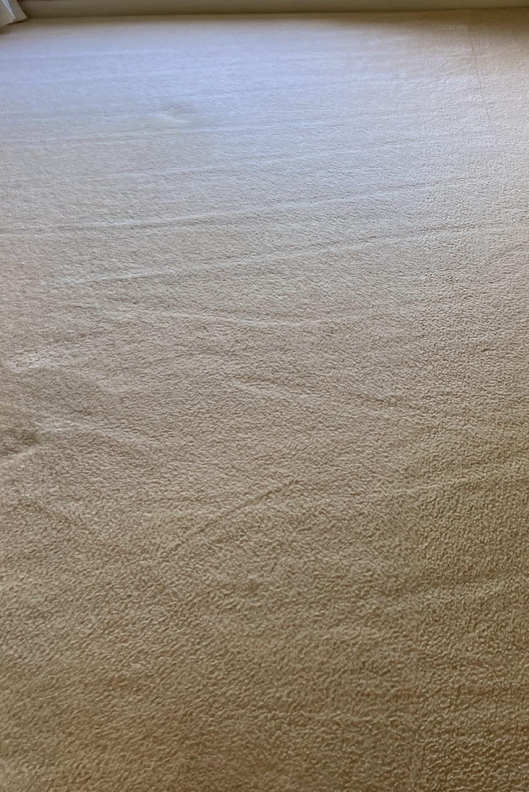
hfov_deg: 26.0
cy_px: 237
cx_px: 492
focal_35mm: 50
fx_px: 1102
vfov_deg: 38.9
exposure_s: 1/60
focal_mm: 3.99
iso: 64
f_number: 1.8
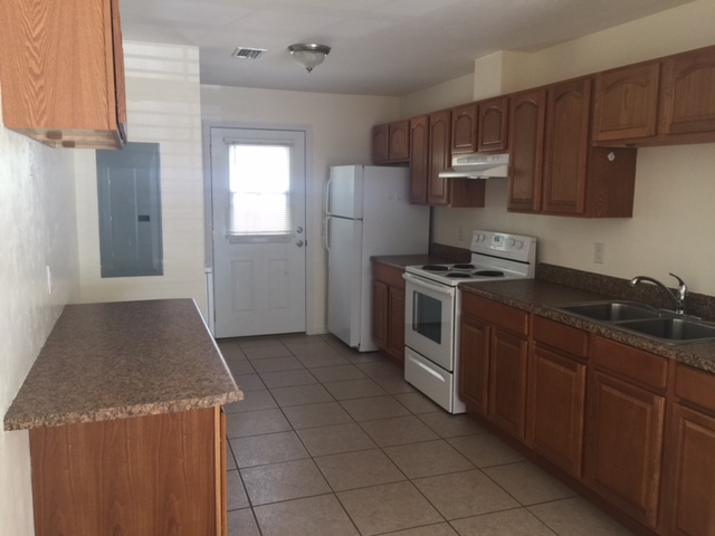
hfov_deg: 61.7
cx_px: 358
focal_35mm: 29
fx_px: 599
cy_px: 268
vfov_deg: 48.2
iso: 50
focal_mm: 4.15
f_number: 2.2
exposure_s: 1/30
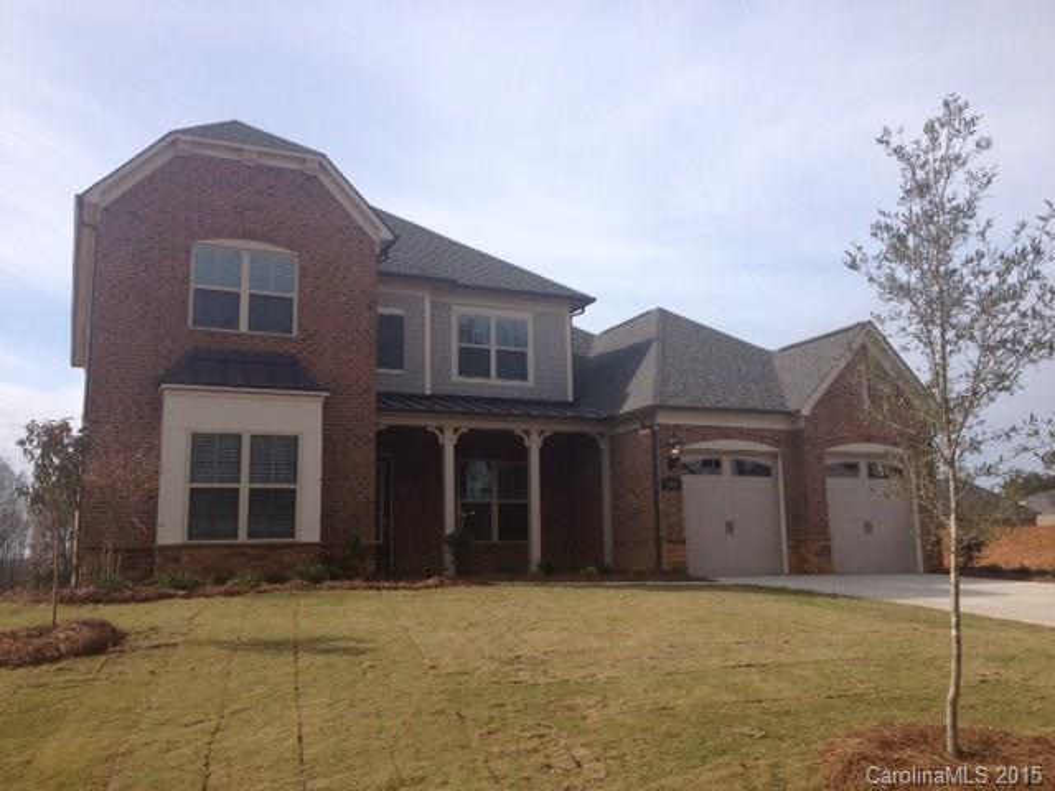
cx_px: 528
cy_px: 396
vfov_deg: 40.7
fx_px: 1067
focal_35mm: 35
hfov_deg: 52.6
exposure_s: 1/1972
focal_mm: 4.28
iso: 50
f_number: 2.4
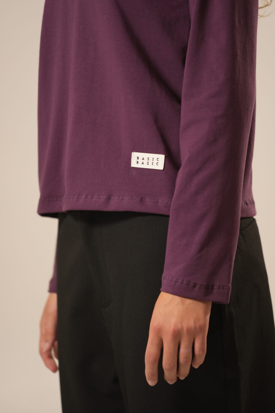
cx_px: 138
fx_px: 2291
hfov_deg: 6.9
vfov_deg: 10.3
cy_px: 206
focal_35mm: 200
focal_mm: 200
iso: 1250
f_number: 4
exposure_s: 1/125
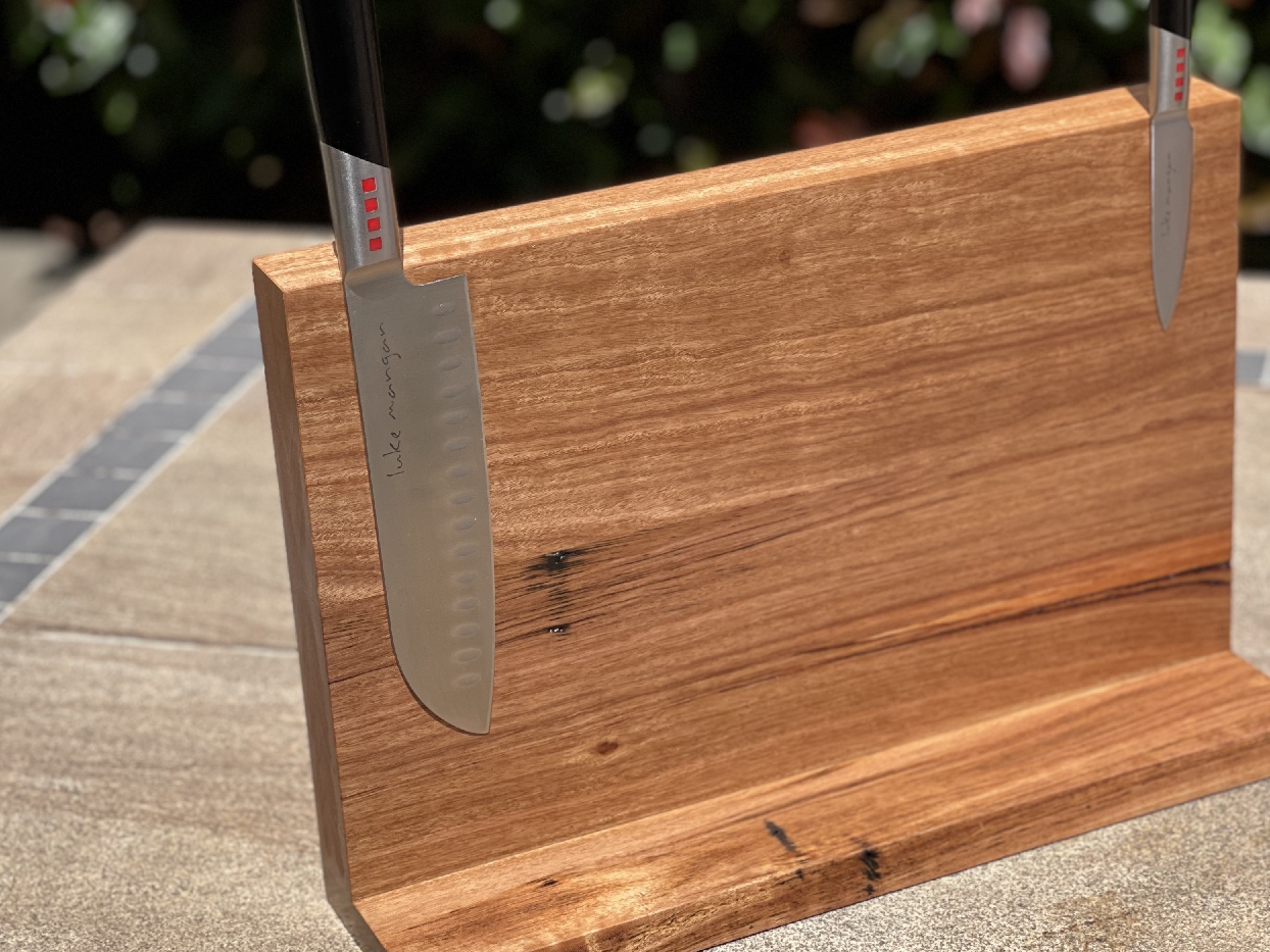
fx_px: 3045
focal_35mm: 83
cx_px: 758
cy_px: 440
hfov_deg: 23.5
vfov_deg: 17.8
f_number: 2.2
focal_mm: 7.5
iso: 32
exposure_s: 1/1193
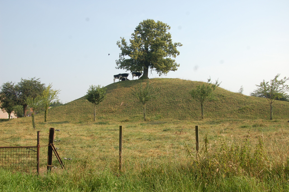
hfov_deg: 51.3
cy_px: 96
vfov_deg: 35.4
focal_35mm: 38
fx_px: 301
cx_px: 144
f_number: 8
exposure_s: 1/250
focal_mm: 25
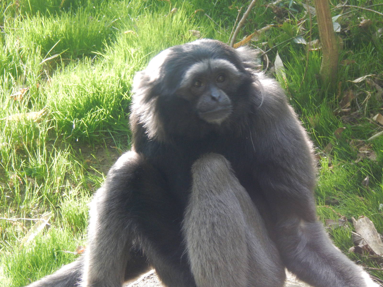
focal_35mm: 315
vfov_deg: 4.7
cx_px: 192
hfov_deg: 6.3
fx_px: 3485
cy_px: 144
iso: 280
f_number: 5.7
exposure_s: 1/60
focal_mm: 56.5
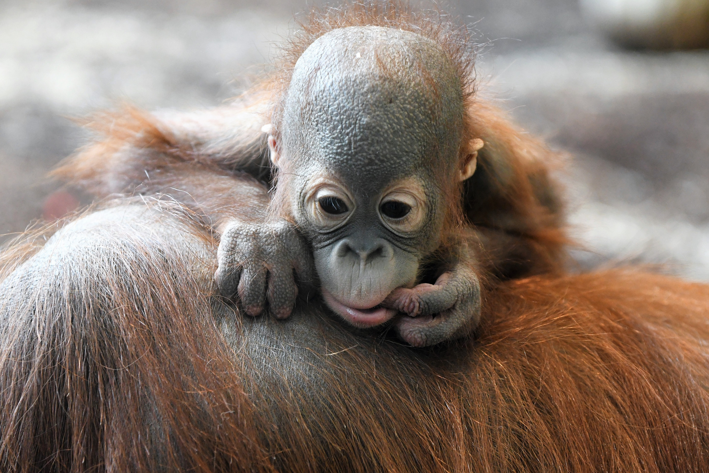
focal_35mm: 105
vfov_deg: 13.0
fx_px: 2068
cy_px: 236
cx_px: 354
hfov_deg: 19.5
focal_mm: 70
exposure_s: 1/200
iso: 2500
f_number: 2.8
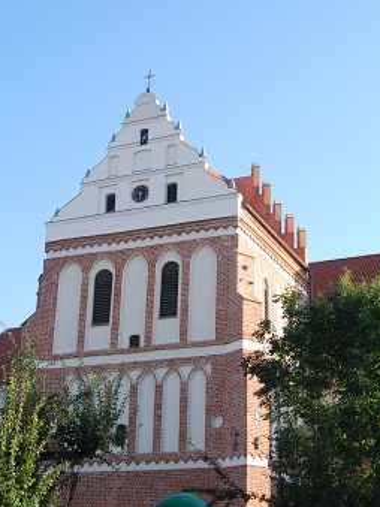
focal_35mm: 57
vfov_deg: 33.8
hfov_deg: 25.6
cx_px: 230
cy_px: 254
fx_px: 835
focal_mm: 26
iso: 100
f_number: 6.3
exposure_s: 1/160
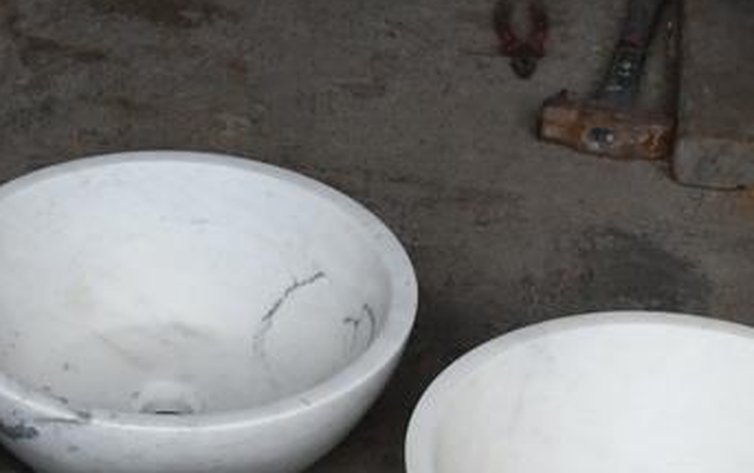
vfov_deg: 13.5
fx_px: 1954
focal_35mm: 95
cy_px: 538
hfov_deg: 21.6
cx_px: 174
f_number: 8
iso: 160
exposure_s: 1/125
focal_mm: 27
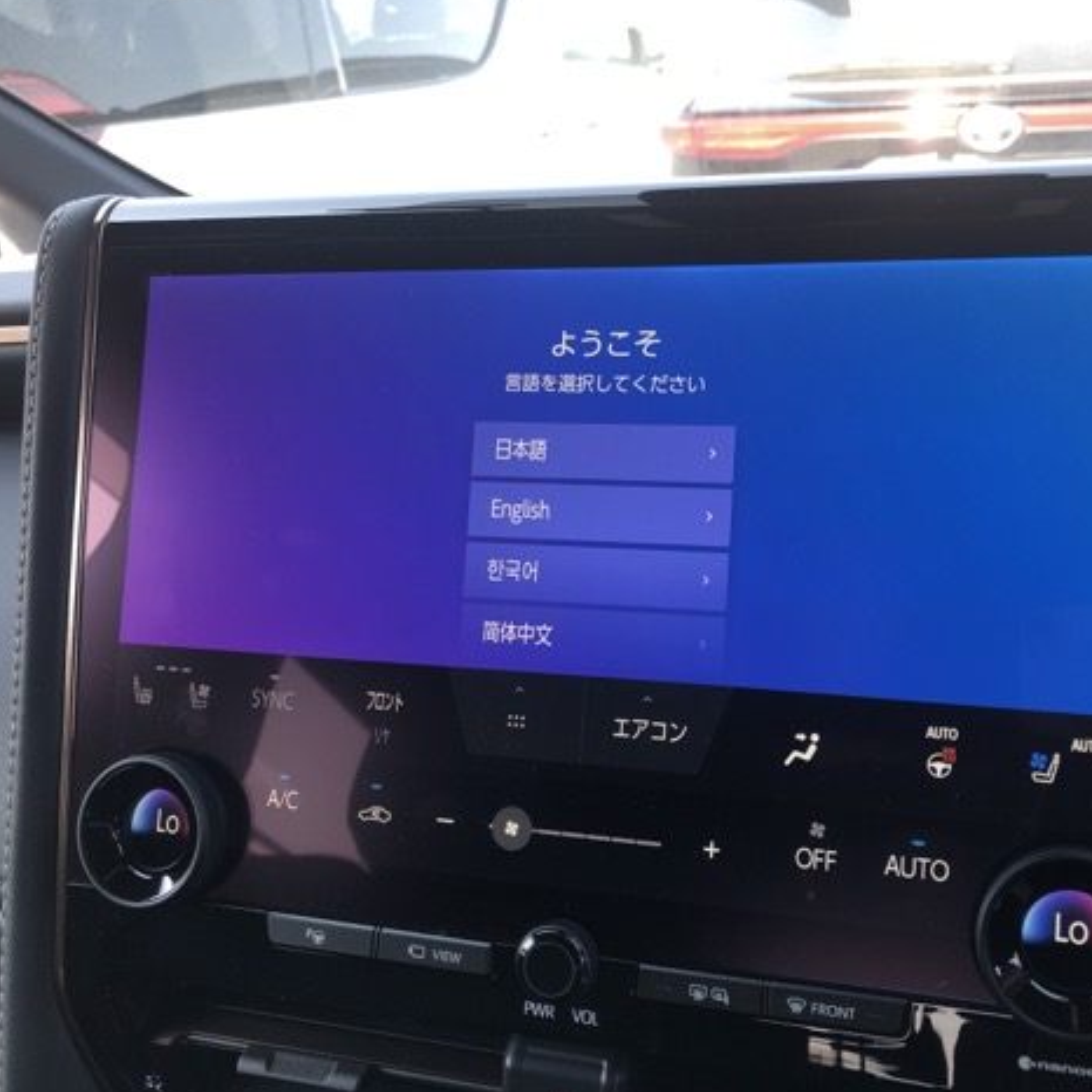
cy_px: 546
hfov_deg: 47.9
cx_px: 694
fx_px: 1213
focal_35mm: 34
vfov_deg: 48.5
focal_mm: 3.99
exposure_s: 1/60
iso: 25
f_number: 1.8
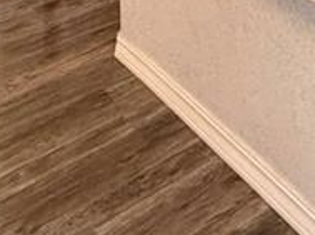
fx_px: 690
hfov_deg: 19.9
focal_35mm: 76
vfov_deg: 13.6
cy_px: -338
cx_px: 542
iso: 320
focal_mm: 2.22
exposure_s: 1/91
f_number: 2.2
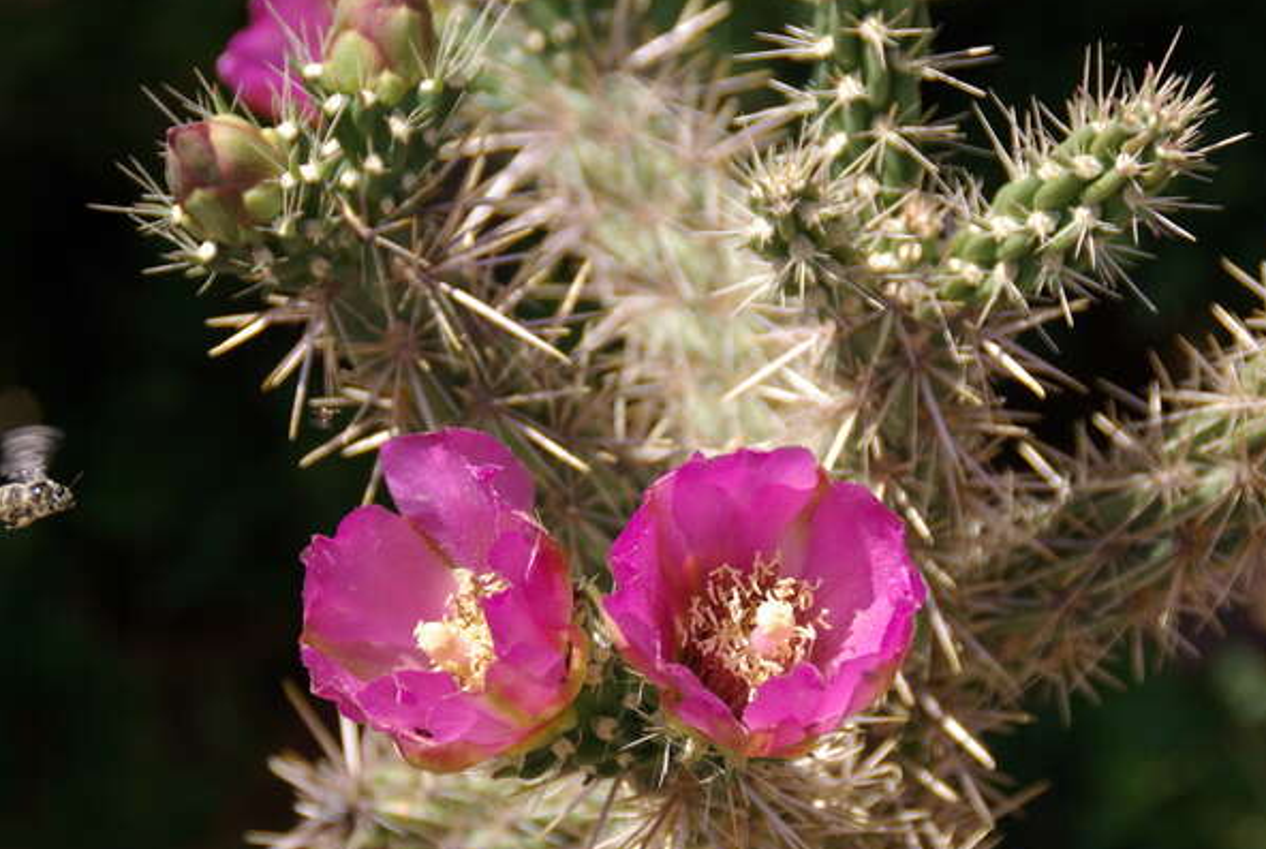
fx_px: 5566
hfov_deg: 13.0
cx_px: 614
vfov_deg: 8.7
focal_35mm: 158
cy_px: 565
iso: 280
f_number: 5.6
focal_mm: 78
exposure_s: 1/1000
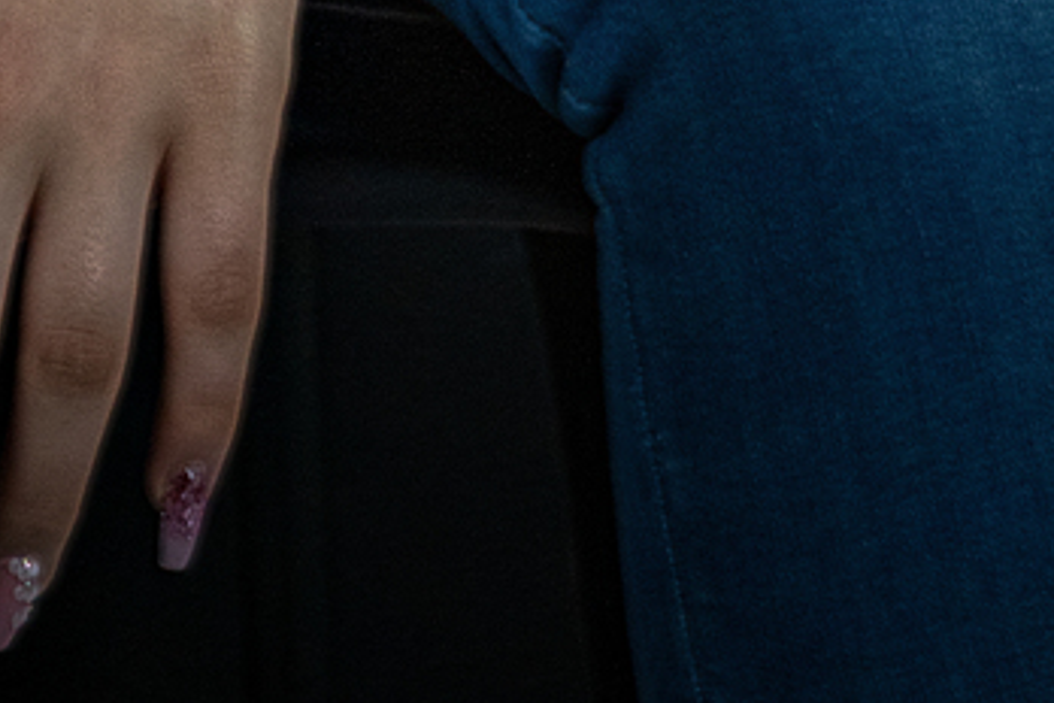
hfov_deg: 6.9
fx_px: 8636
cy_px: -1857
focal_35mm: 295
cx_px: -300
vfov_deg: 4.4
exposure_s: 1/200
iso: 640
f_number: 5.6
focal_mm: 38
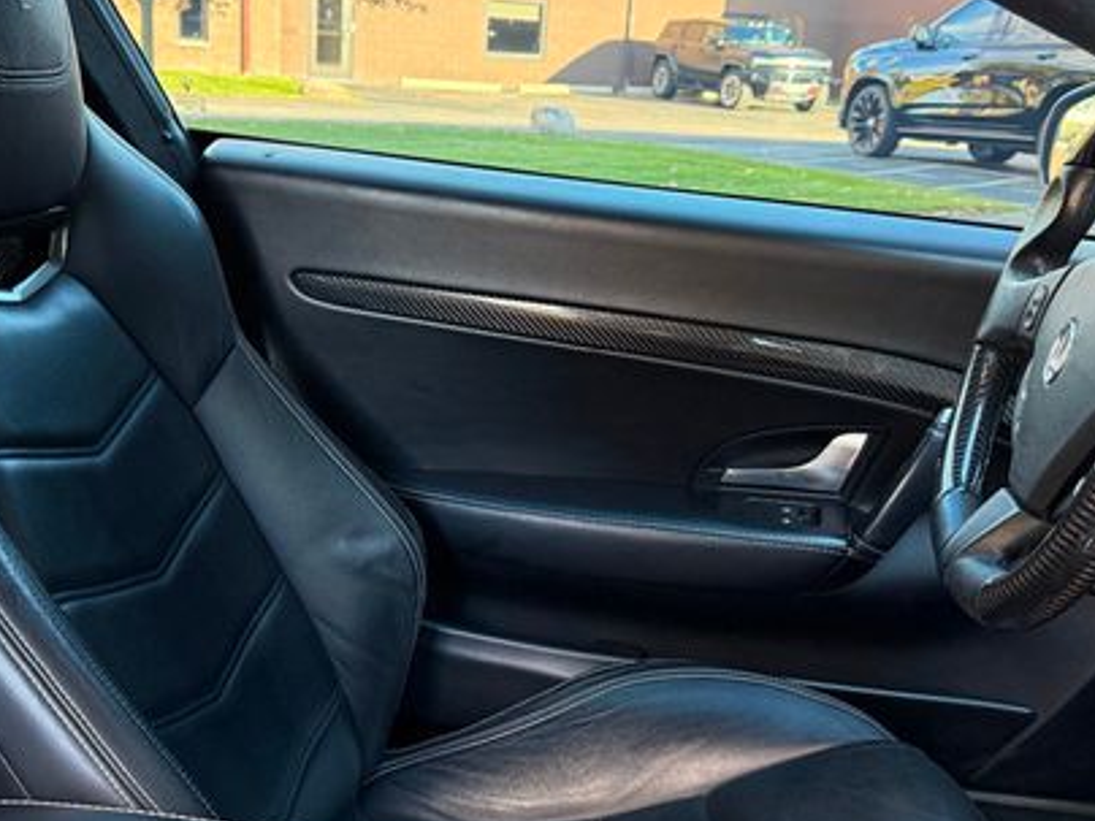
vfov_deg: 37.7
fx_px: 1202
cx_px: 504
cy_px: 379
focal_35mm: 38
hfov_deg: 48.9
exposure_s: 1/60
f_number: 1.78
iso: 250
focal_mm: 6.76
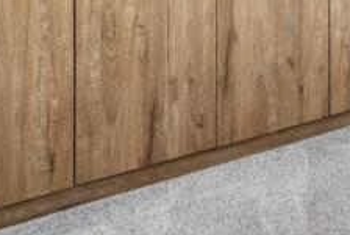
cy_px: -179
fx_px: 711
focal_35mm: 73
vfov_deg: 16.1
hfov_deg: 23.1
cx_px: 503
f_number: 8
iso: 640
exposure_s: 1/40
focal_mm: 16
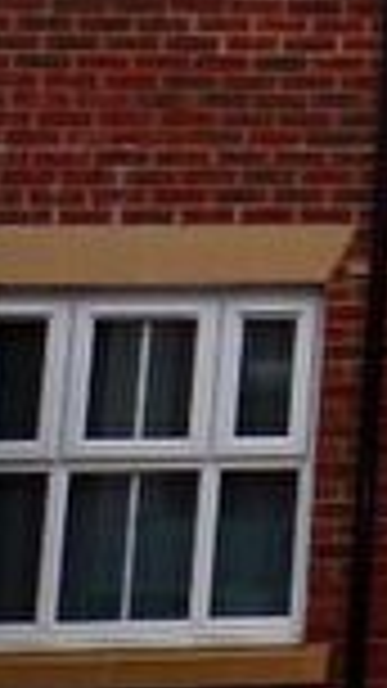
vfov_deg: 17.5
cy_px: 25
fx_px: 2190
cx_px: 1125
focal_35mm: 120
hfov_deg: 8.6
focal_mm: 4.3
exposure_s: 1/110
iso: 80
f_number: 4.4
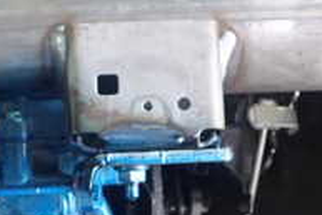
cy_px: 225
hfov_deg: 20.6
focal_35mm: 97
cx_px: 28
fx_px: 868
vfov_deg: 13.9
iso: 800
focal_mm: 5.5
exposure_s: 1/30
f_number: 2.3
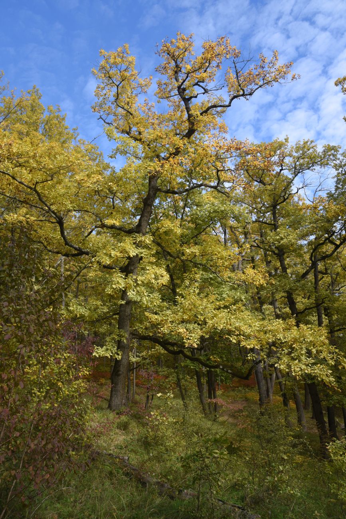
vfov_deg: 60.3
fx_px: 447
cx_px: 173
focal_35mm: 31
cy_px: 260
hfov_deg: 42.3
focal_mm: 31
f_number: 11
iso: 250
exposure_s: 1/125
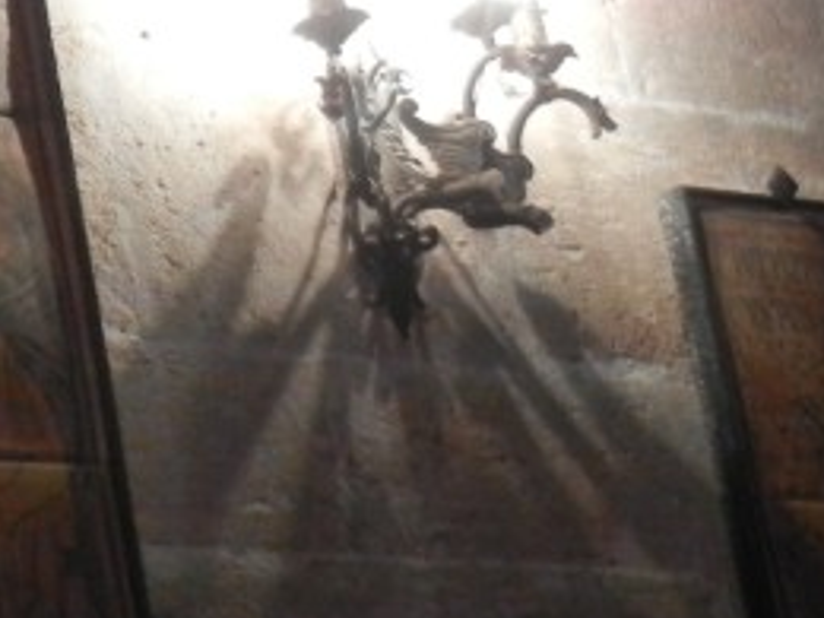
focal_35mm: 177
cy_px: 298
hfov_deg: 10.7
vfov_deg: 8.4
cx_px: -513
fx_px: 4213
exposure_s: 1/36.6
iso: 640
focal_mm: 8.1
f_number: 3.8
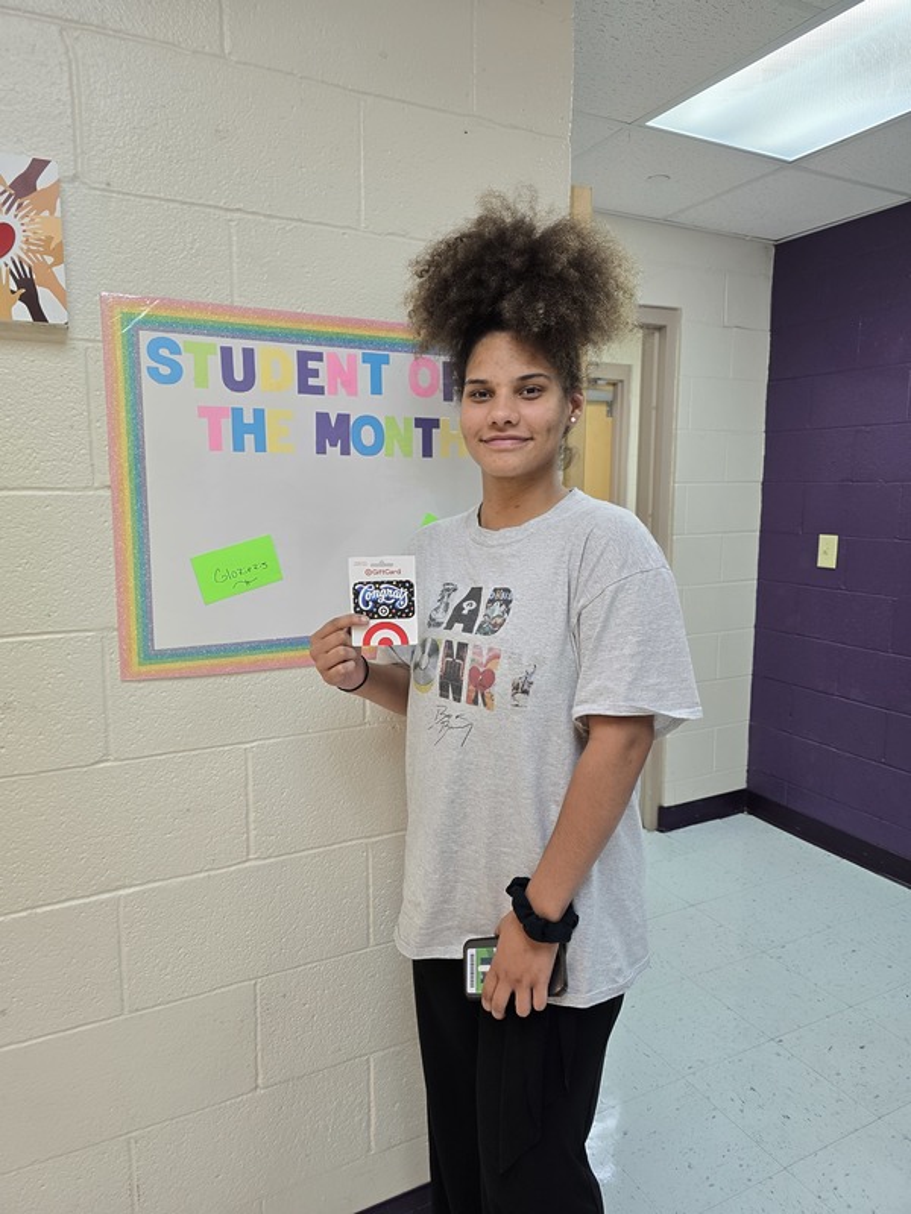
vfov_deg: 73.9
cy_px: 607
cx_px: 456
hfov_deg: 58.9
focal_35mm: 23
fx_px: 807
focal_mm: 6.3
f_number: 1.7
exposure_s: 1/120
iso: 125
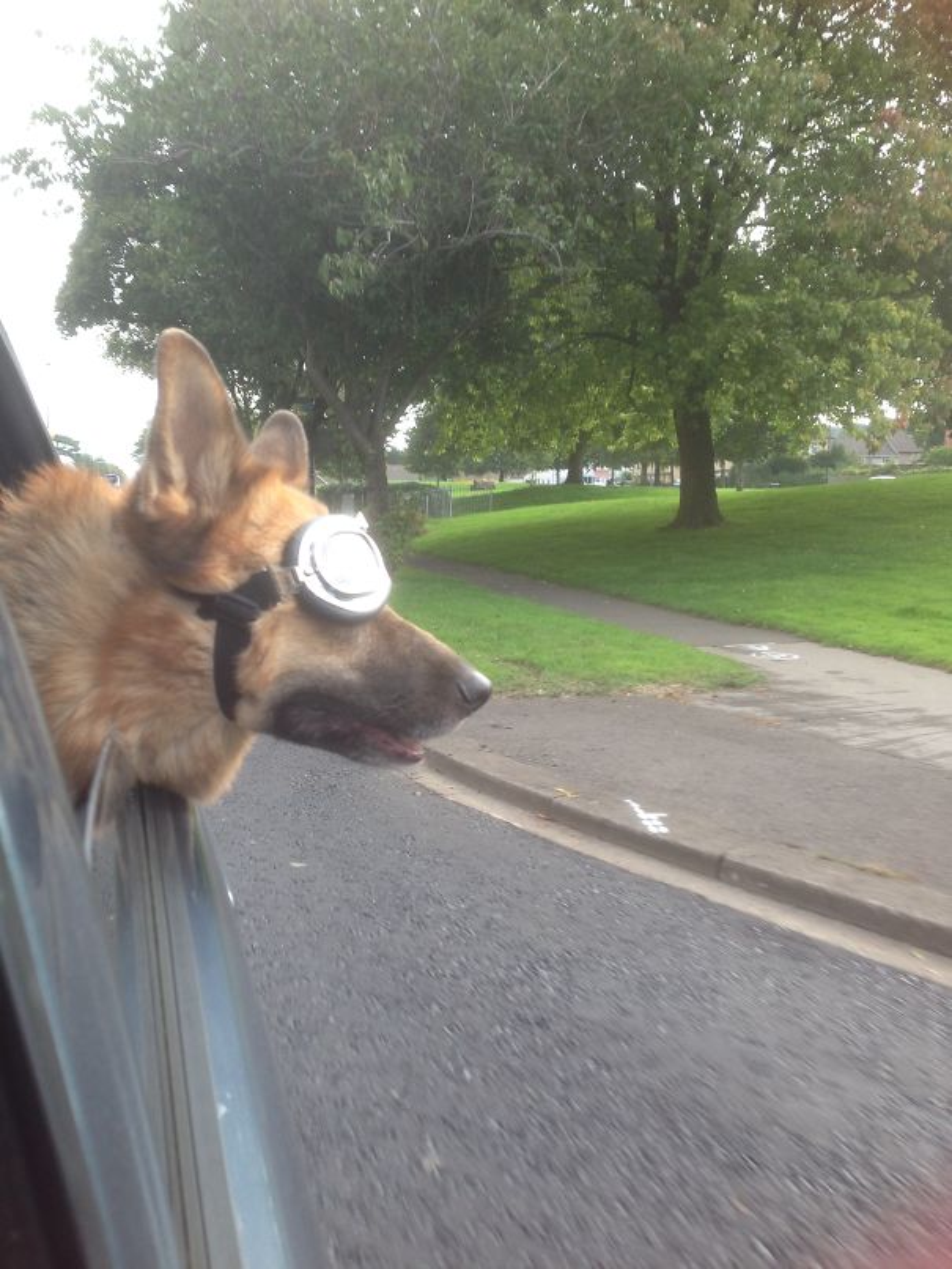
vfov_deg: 55.3
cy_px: 634
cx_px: 476
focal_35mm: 33
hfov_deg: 43.0
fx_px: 1209
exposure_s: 1/242
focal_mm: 4.12
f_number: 2.4
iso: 50
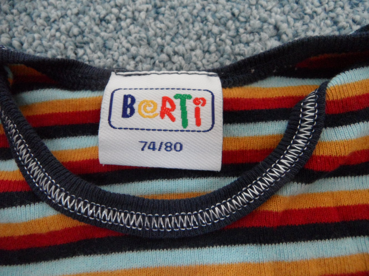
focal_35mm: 24
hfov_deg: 71.6
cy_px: 138
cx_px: 184
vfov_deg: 56.8
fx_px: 256
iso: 400
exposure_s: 1/30
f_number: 2.9
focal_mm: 4.1
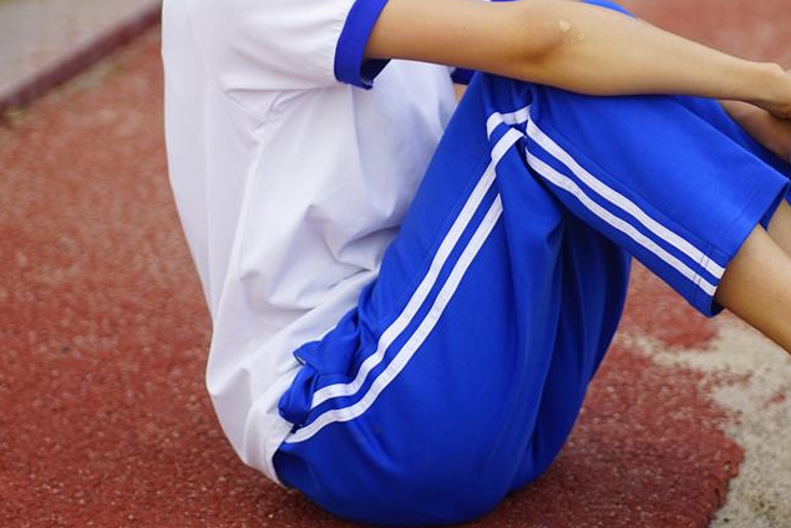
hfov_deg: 10.4
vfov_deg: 7.0
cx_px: 533
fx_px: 4330
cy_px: 47
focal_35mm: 197
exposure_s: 1/800
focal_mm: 85
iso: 100
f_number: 1.8
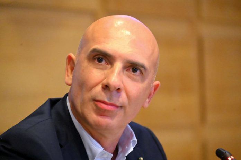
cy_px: 80
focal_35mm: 300
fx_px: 2007
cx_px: 120
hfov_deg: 6.9
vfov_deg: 4.6
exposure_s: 1/160
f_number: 5.6
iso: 20000
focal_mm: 300
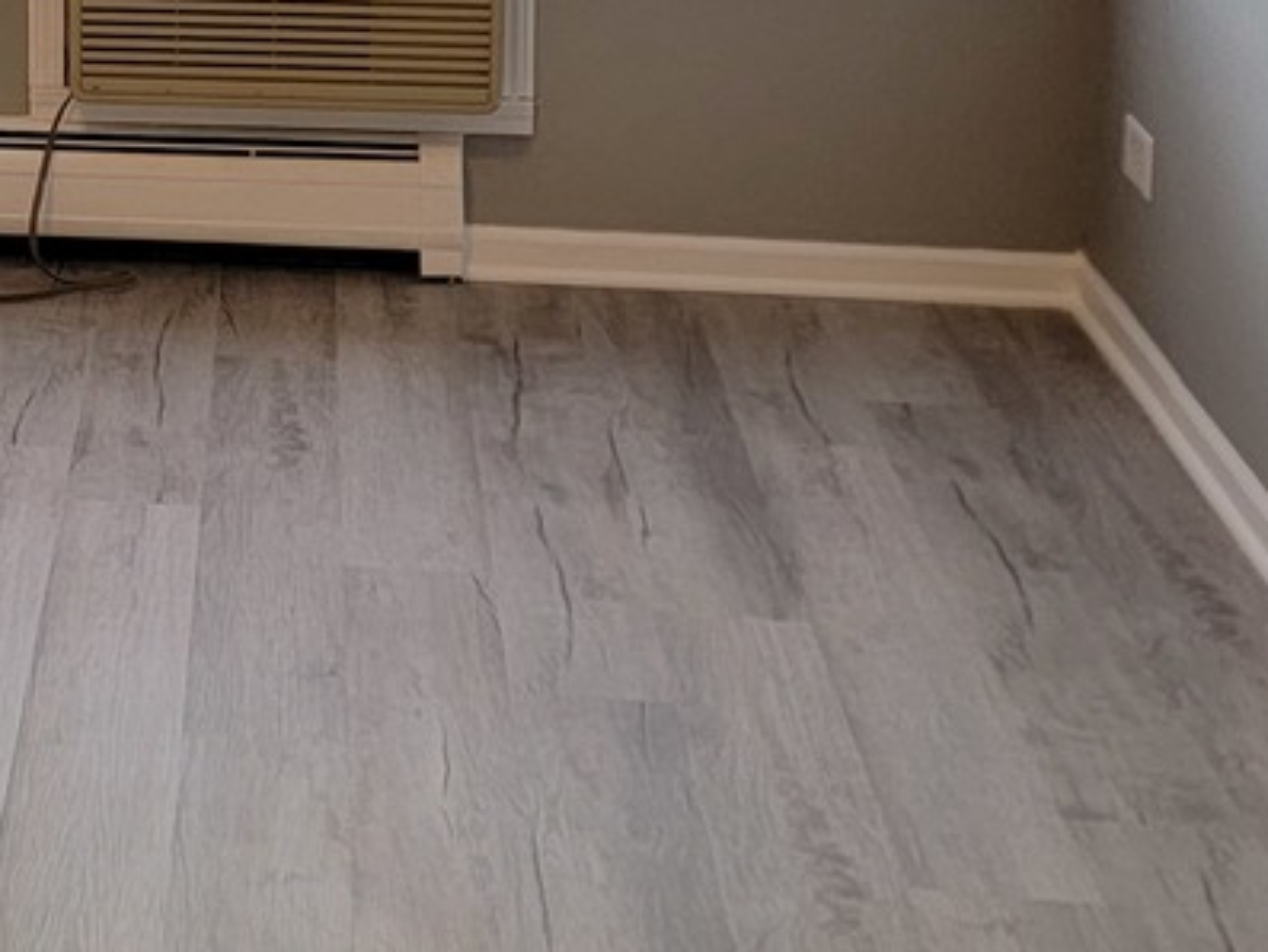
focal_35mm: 87
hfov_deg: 20.7
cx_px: -319
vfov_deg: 16.3
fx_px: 3188
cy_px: -179
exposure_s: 1/120
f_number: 1.8
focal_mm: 6.7
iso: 125
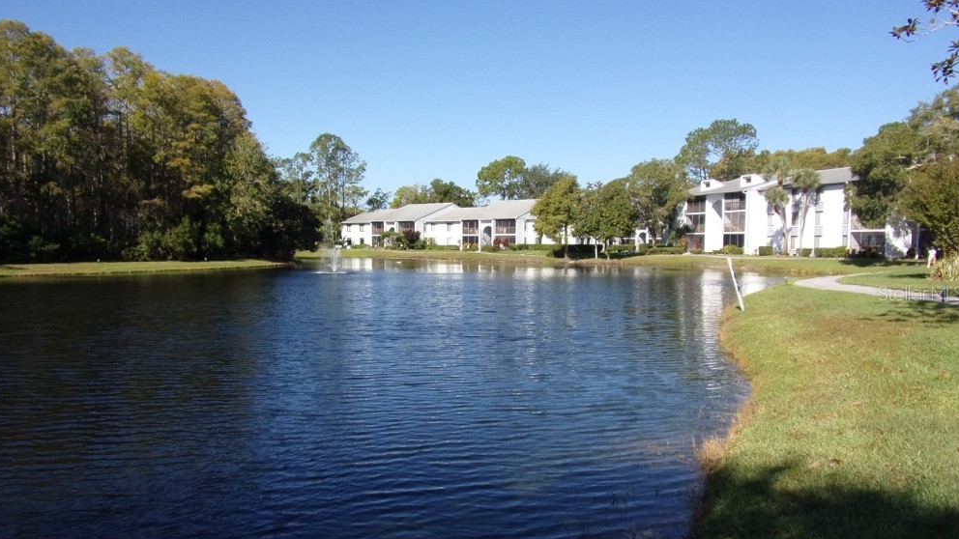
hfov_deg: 69.9
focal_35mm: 27
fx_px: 687
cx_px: 474
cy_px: 293
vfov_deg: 42.9
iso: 80
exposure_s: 1/900
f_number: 3.3
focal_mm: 4.3
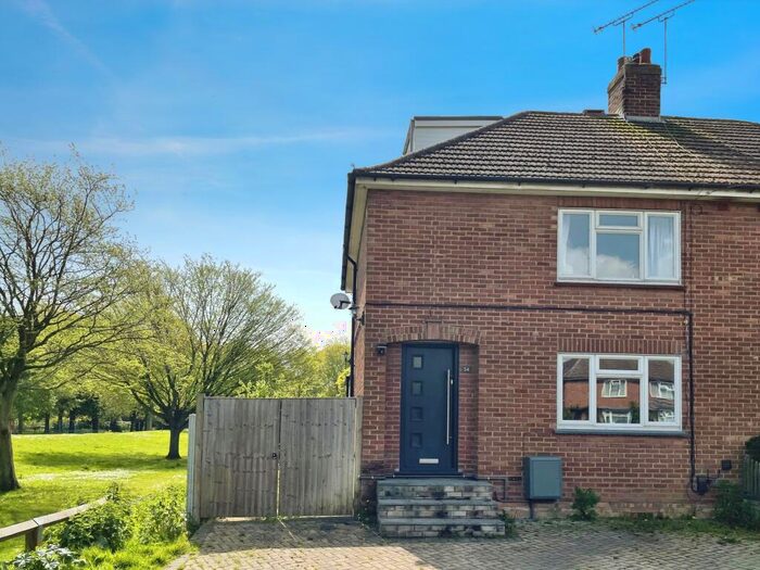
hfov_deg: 67.3
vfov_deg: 53.1
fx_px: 571
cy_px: 285
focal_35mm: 26
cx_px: 380
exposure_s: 1/8403
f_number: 1.6
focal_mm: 4.2
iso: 32
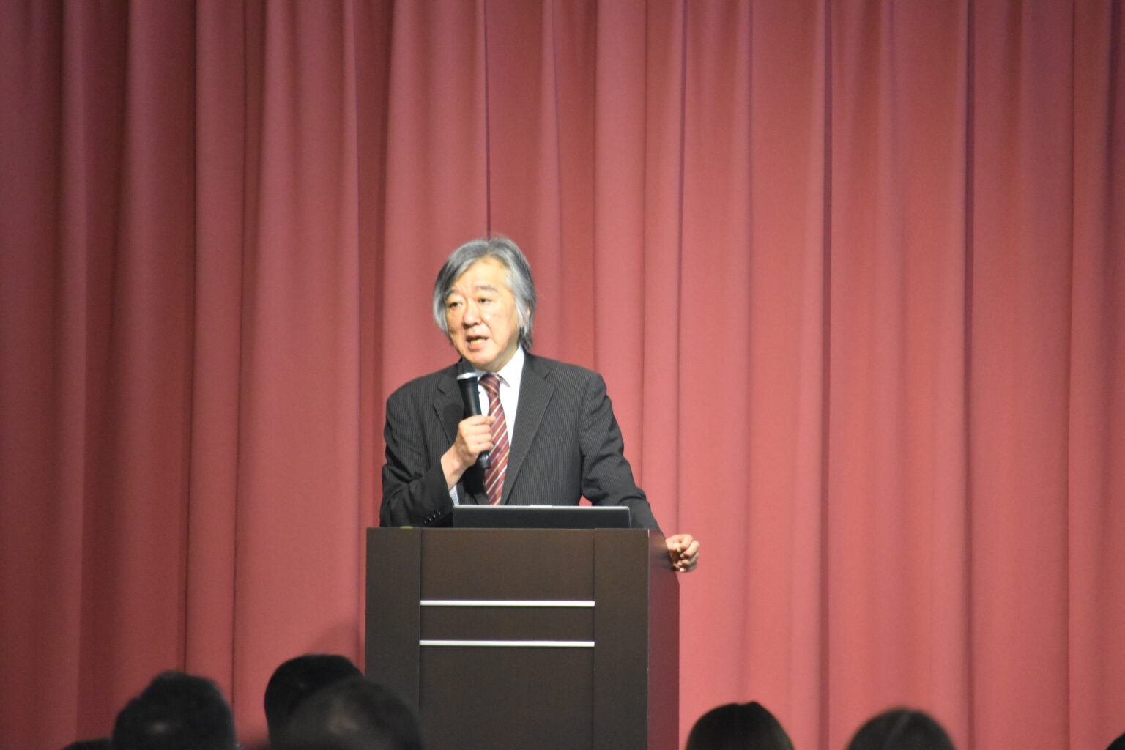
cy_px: 375
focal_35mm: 450
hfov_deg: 4.6
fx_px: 14061
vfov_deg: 3.1
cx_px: 562
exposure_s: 1/125
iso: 4500
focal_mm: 300
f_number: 5.6
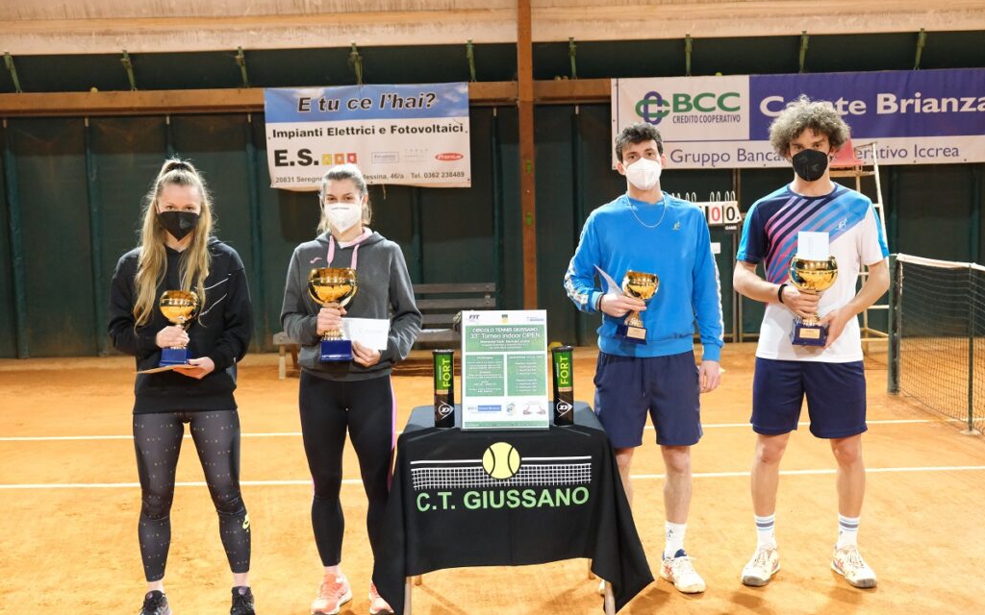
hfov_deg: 48.2
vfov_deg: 31.2
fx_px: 1101
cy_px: 320
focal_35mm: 41
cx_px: 494
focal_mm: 26.5
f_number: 3.2
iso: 6400
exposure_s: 1/70
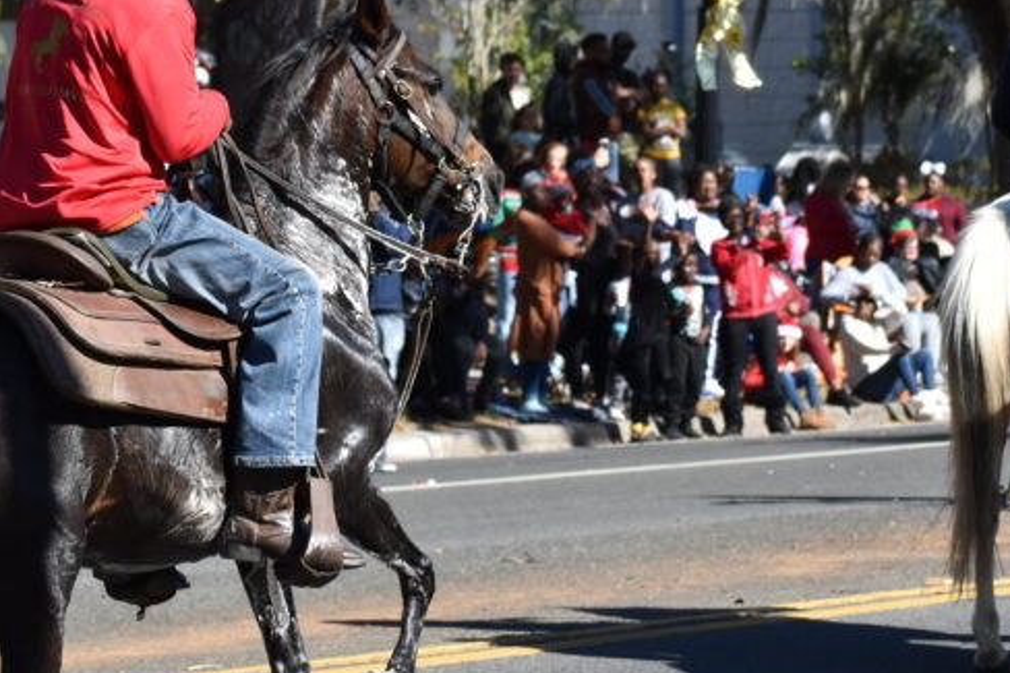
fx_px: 7067
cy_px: 336
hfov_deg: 8.2
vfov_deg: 5.4
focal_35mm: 252
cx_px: 130
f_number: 7.1
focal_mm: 80
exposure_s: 1/500
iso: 200
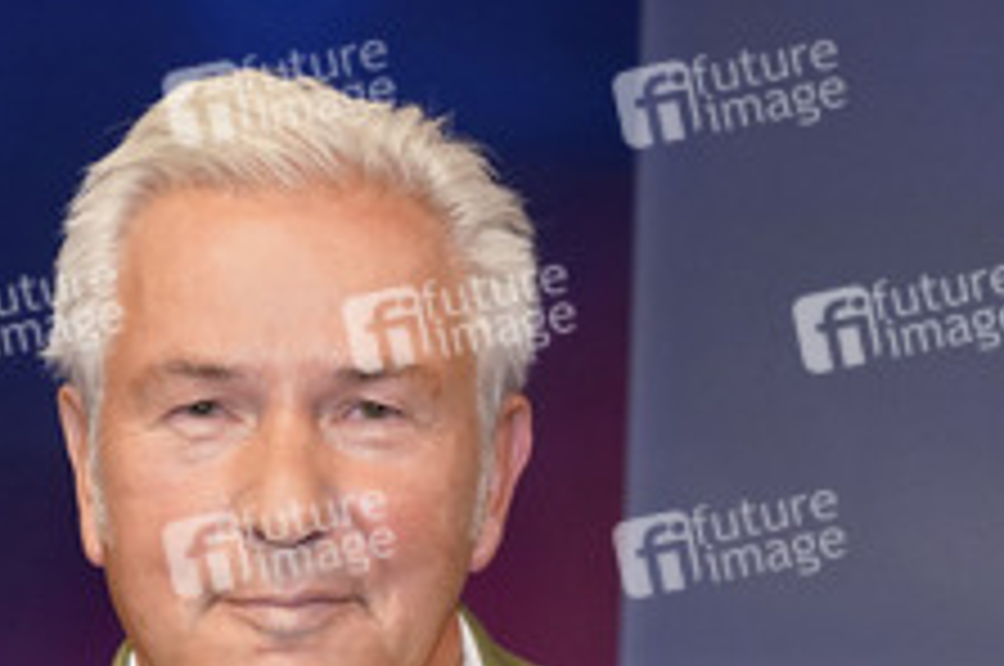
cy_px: 657
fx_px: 2144
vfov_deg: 17.3
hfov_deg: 26.2
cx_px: 340
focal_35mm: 77
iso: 2000
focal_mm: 38
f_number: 5
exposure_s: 1/160
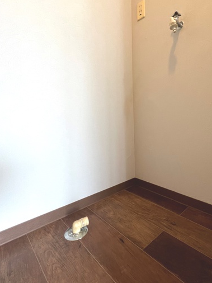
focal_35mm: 18
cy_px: 127
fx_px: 147
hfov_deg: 70.2
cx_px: 135
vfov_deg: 87.5
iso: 200
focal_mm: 1.57
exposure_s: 1/50
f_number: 1.8
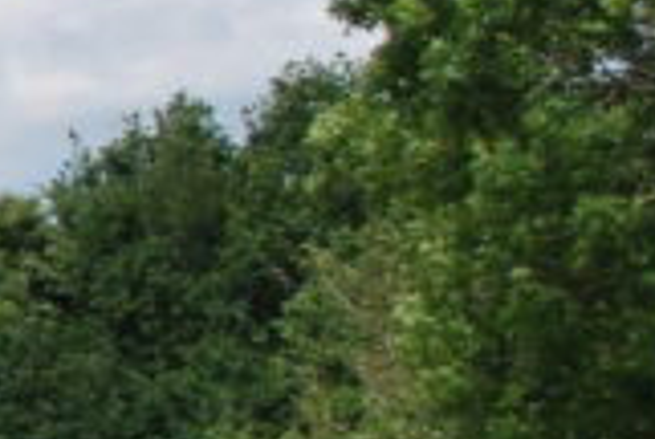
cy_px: 100
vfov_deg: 7.2
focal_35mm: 191
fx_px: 3482
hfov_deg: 8.8
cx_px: -1310
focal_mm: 20
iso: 100
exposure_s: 1/1000
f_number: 4
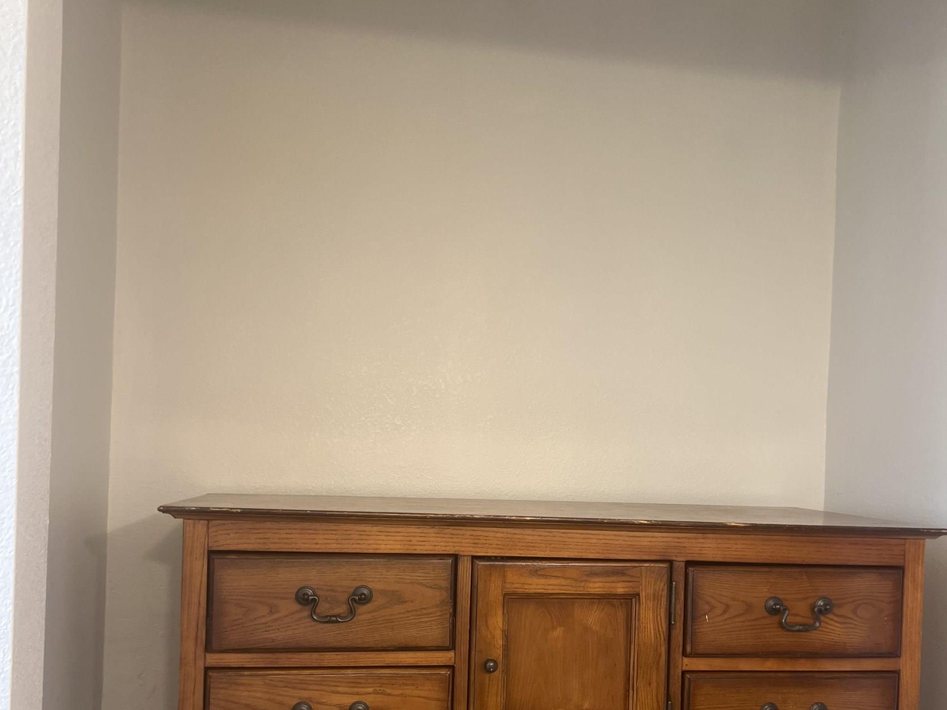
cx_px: 470
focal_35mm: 35
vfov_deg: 40.1
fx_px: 958
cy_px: 489
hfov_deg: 52.6
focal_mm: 5.7
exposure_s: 1/60
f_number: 1.5
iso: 200
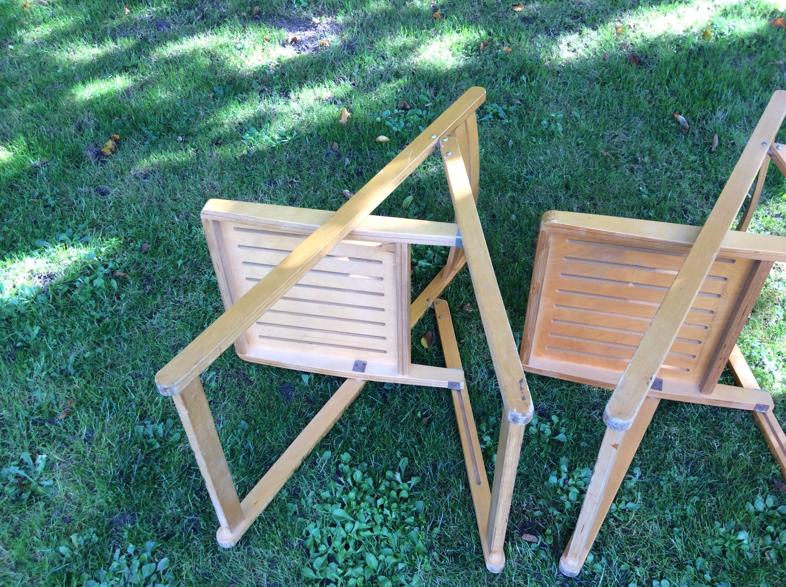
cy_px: 294
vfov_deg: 44.1
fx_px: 726
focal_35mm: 32
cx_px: 393
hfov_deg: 56.9
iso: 32
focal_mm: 3.3
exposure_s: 1/50
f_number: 2.4
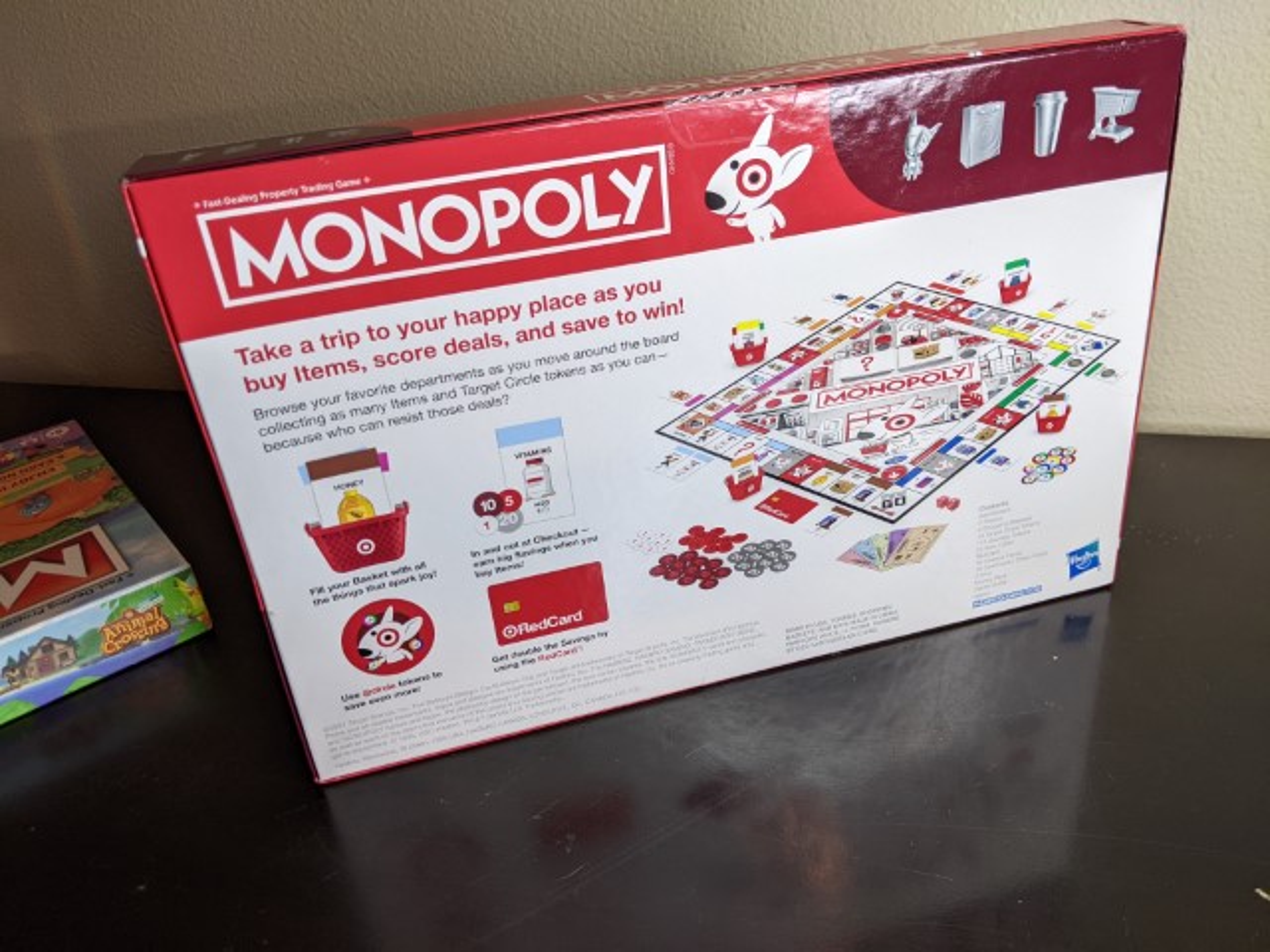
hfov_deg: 65.3
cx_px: 635
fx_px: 991
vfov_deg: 51.4
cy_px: 476
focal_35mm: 27
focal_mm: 4.44
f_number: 1.8
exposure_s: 1/120
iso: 70
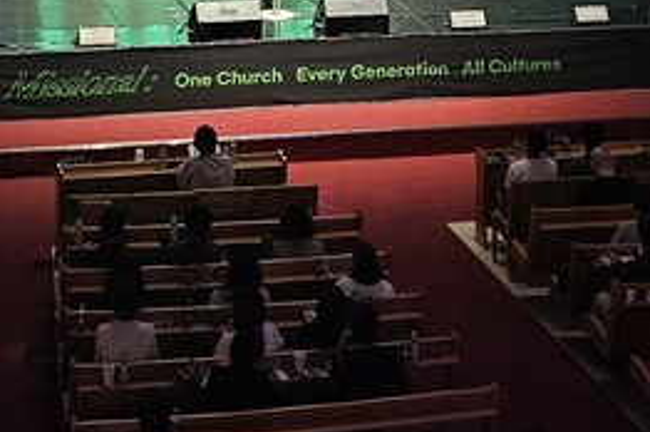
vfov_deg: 11.0
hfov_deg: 17.5
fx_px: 2110
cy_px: -313
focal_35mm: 117
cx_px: 273
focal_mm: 5.4
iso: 320
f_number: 1.8
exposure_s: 1/170
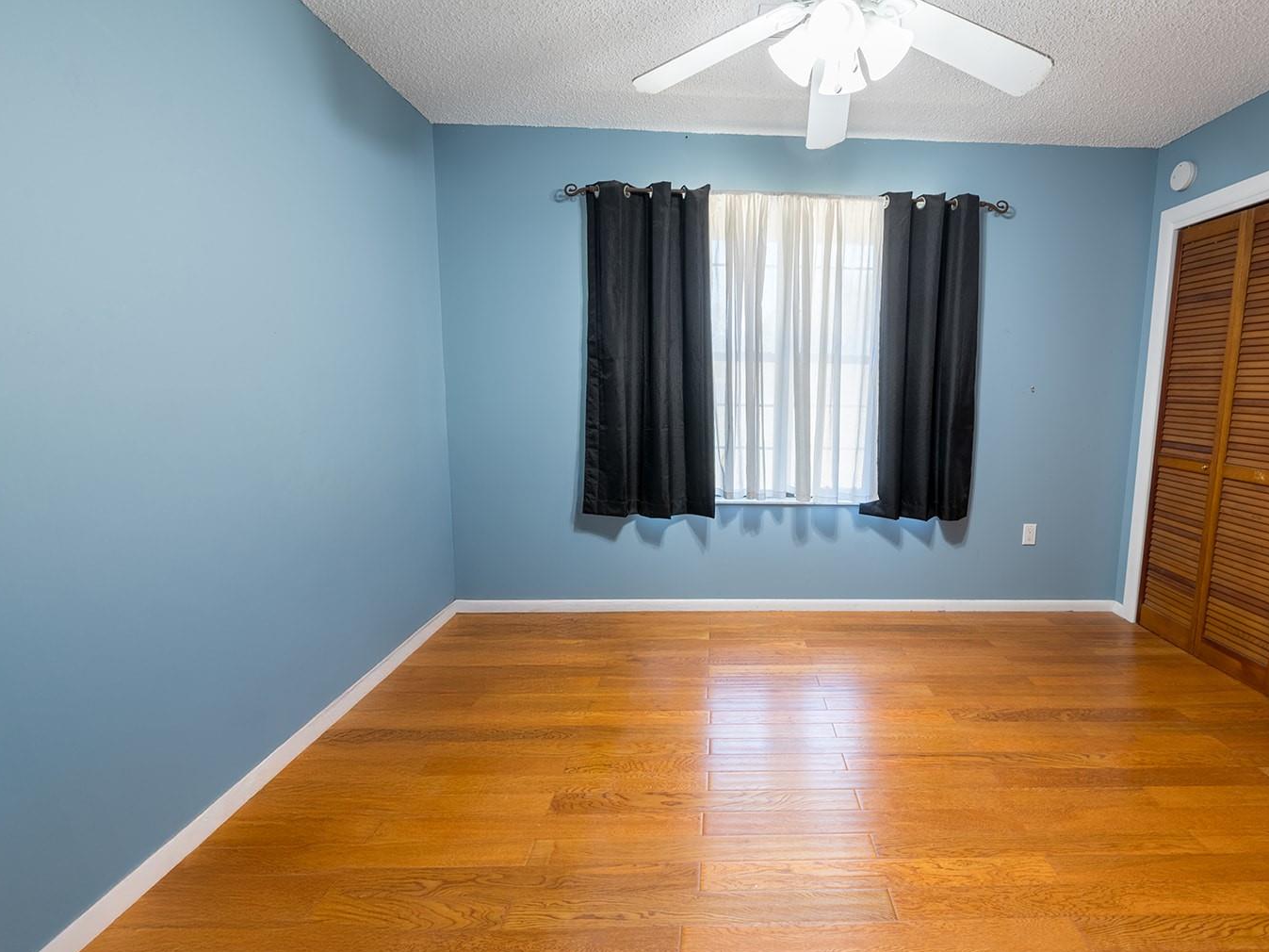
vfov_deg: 78.1
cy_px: 457
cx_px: 743
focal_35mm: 16
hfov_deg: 93.6
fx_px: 586
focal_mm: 14
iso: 200
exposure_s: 1/13
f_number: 8
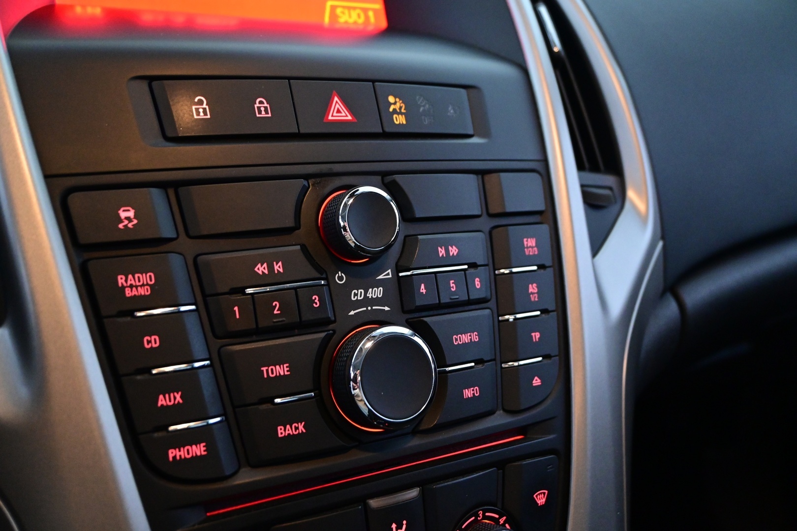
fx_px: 830
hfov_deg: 51.3
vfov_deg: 35.5
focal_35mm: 38
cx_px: 398
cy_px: 266
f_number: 4.2
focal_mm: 25
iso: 3600
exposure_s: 1/40
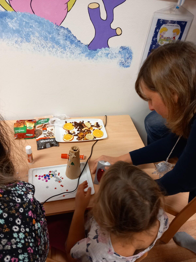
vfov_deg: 65.3
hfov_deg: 51.4
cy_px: 131
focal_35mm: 27
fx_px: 204
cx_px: 98
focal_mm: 4
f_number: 1.8
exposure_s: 1/33.3
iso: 200
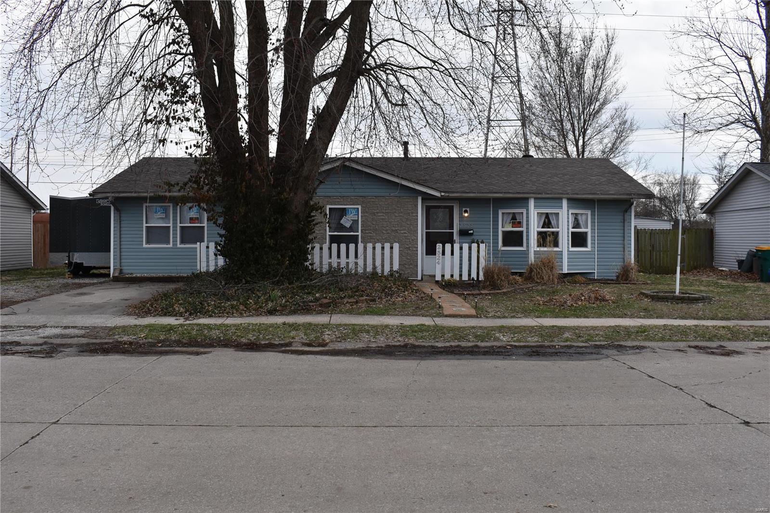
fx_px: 706
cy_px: 256
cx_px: 385
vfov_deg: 40.0
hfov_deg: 57.2
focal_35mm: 33
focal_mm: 22
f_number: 8
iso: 280
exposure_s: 1/500
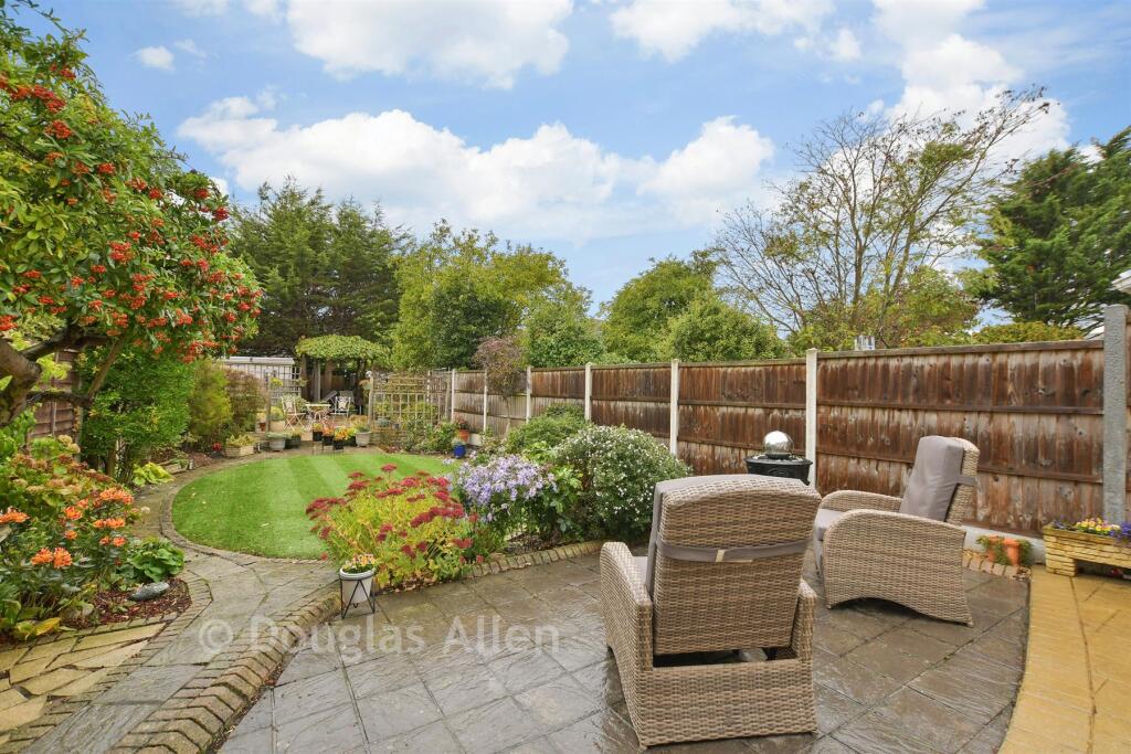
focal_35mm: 15
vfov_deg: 77.3
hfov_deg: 100.4
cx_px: 566
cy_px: 377
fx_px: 471
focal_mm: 10
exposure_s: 1/50
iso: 125
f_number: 8
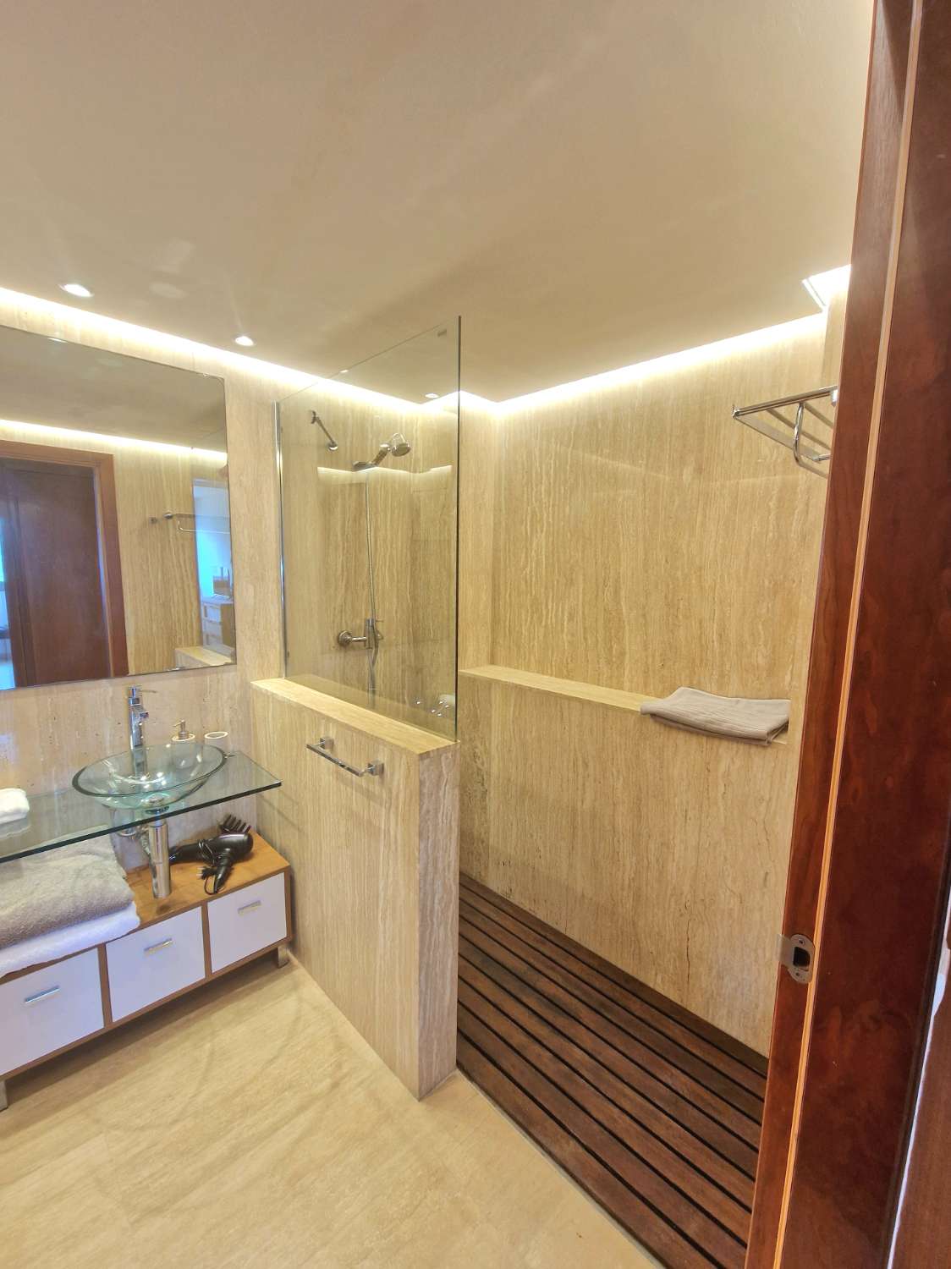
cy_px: 634
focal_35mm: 13
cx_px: 476
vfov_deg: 106.2
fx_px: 476
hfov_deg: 89.9
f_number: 2.2
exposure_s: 1/50
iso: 80
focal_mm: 2.2
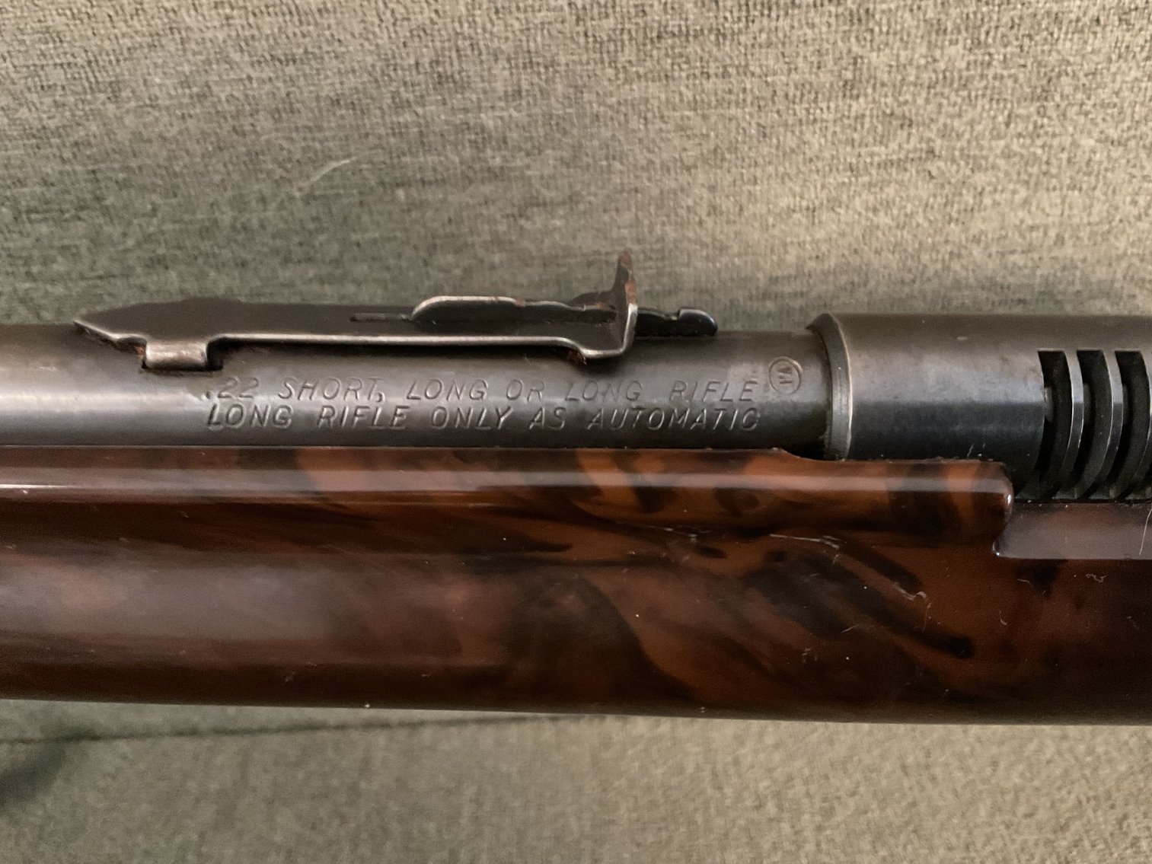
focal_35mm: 29
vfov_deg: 48.2
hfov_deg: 61.7
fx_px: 965
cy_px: 432
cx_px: 576
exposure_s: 1/17
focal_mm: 3
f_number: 1.8
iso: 500
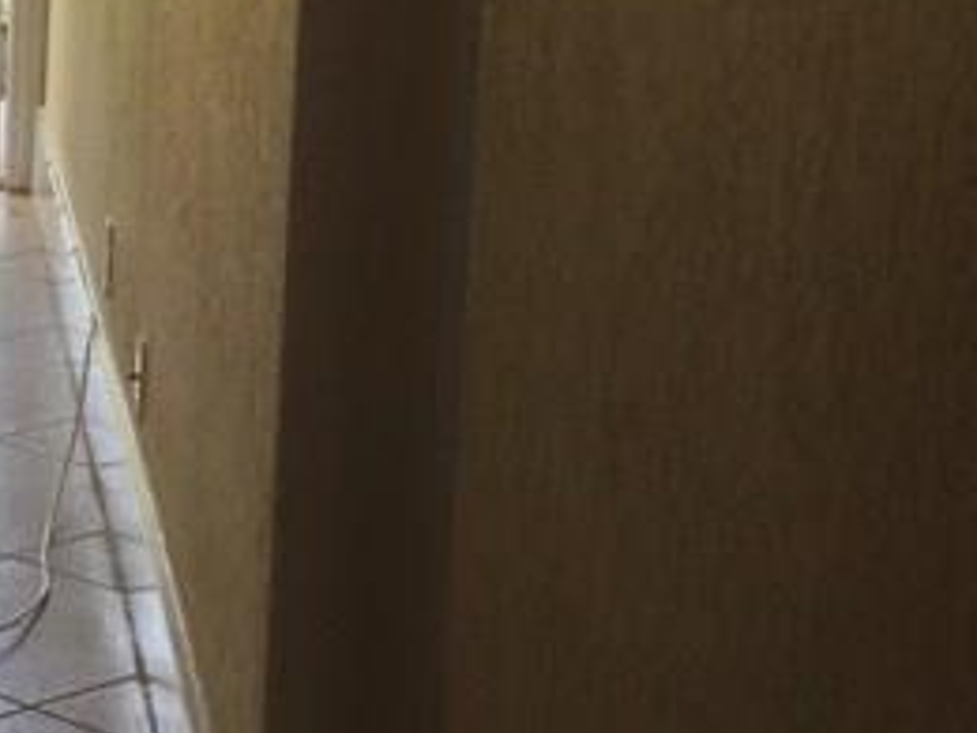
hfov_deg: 13.3
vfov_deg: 11.4
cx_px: -887
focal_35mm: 130
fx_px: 3669
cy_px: 132
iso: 50
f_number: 2.4
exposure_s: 1/60
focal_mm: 4.12
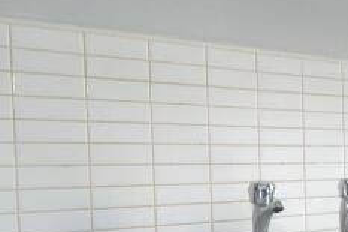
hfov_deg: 25.3
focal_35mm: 66
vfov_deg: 20.3
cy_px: 189
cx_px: 478
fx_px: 638
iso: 1000
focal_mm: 10
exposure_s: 1/60
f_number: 3.5
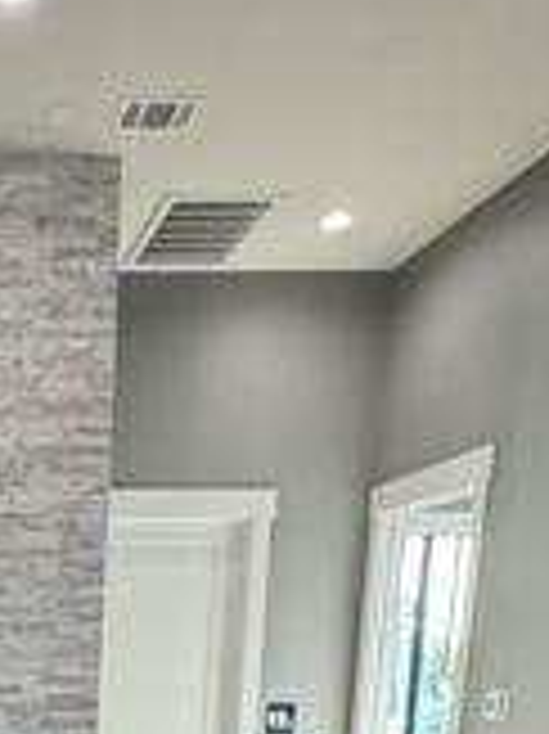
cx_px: -153
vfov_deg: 28.9
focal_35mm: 55
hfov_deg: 23.6
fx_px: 1165
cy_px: 937
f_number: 2.2
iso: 250
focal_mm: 2.22
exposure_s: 1/120
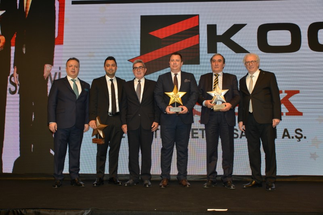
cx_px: 162
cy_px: 108
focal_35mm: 36
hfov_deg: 53.1
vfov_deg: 36.9
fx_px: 323
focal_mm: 36
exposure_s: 1/200
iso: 640
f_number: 5.6
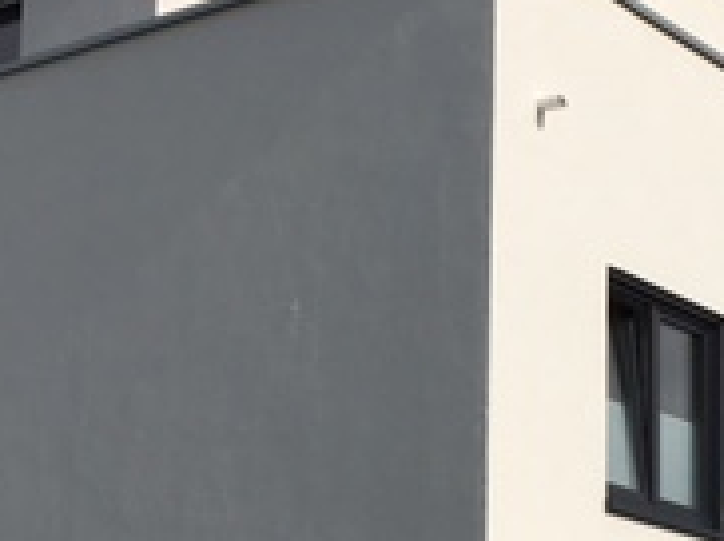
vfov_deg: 14.3
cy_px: 489
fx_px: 2131
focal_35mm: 102
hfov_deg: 19.3
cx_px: 418
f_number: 2.2
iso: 25
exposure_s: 1/3497
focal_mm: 4.15
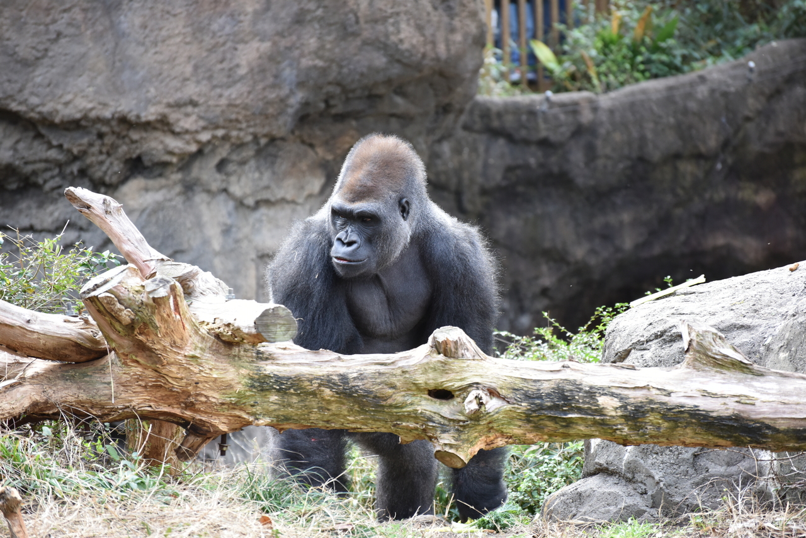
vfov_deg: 7.6
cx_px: 403
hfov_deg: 11.4
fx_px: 4031
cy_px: 269
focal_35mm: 180
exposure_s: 1/400
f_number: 5
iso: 1250
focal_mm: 180
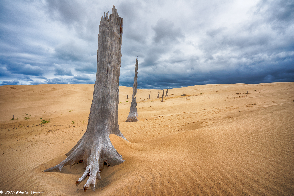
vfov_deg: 73.8
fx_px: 131
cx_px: 147
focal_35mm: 16
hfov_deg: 96.7
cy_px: 98
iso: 200
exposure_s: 1/160
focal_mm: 16
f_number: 16
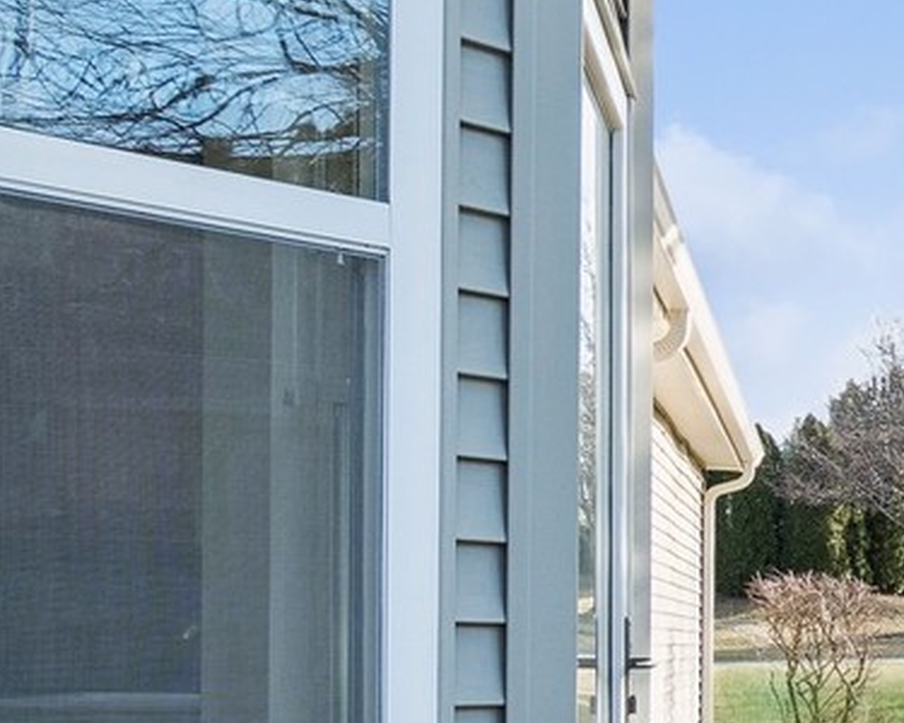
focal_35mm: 73
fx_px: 1953
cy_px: 735
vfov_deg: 20.3
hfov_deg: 18.4
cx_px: 1757
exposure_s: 1/80
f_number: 8
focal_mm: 12
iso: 250
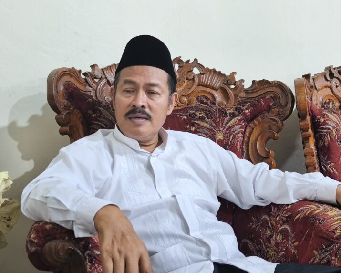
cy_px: 136
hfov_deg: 42.9
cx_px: 164
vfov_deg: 34.9
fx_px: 434
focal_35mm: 43
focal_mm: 6.18
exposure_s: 1/33.3
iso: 1000
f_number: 1.65
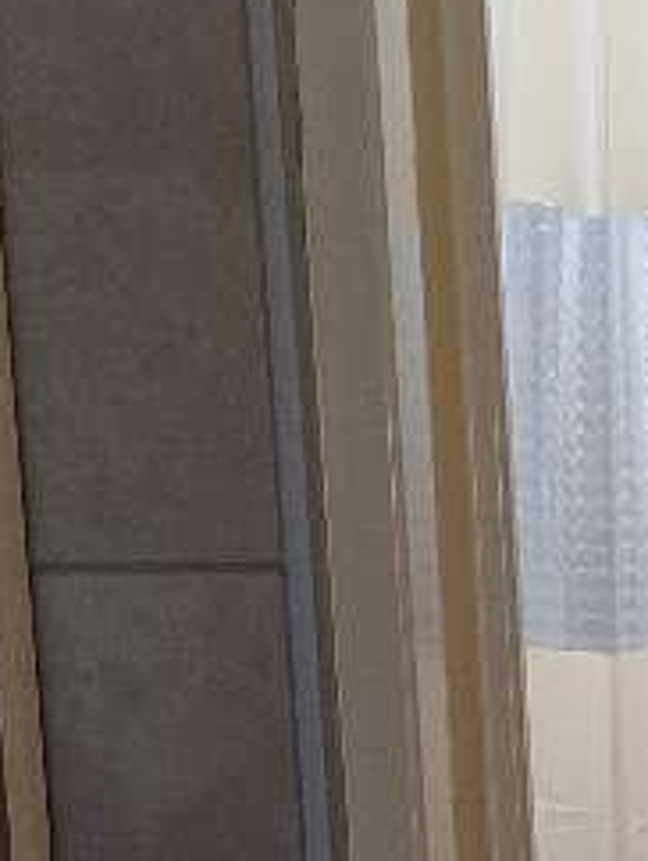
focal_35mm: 119
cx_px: 1193
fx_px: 2965
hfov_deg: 11.5
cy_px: 1231
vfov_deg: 15.4
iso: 320
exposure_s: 1/33
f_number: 1.7
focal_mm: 5.31
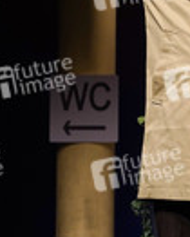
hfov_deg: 5.1
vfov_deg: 6.5
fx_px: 2085
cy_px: 34
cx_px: 343
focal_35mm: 297
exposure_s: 1/160
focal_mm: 92
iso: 1600
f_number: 8
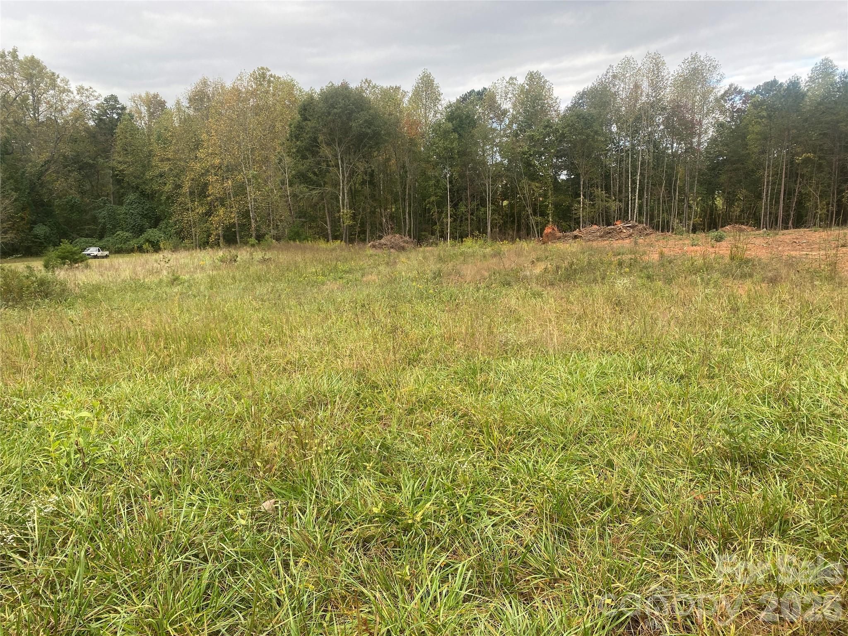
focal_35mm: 26
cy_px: 318
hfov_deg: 67.3
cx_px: 424
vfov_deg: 53.1
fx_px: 637
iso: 32
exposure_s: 1/401
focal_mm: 4.25
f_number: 1.8
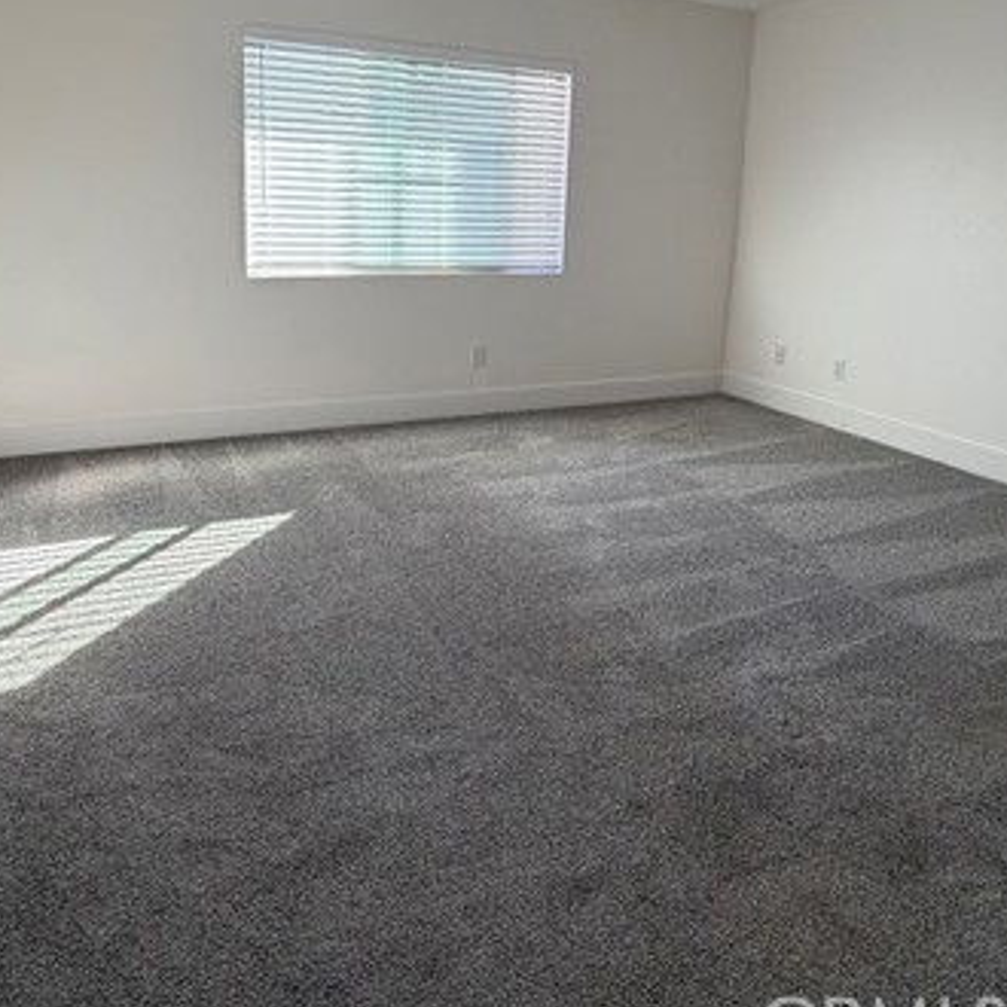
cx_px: 467
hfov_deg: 64.9
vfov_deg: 63.4
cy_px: 336
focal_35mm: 24
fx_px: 790
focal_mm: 2.22
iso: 100
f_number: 2.2
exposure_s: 1/120
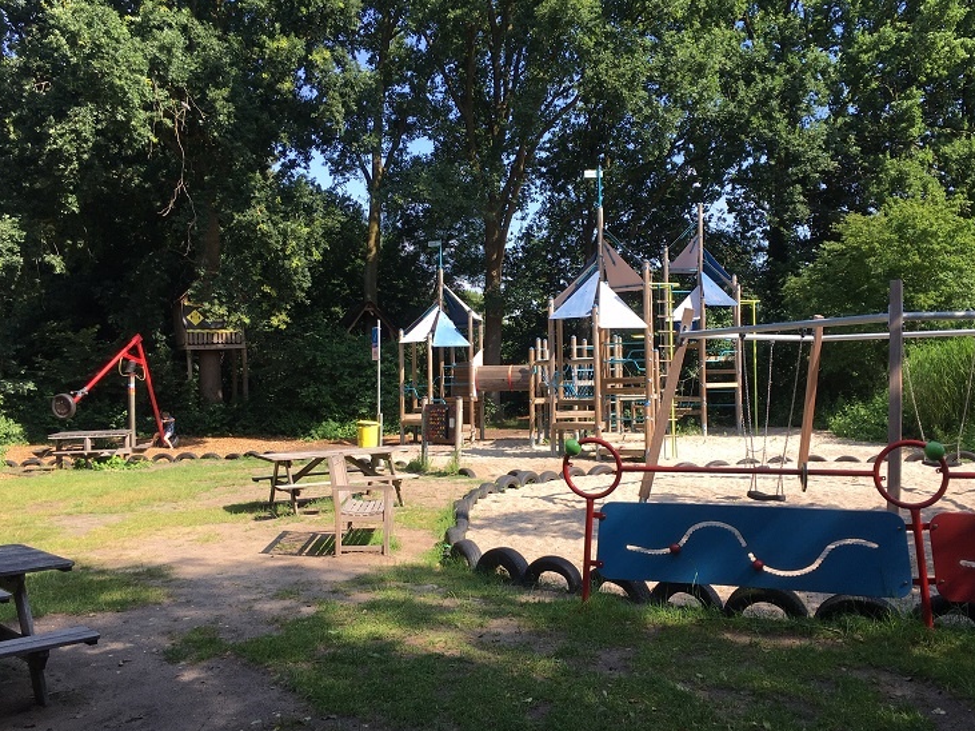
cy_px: 380
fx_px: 901
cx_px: 529
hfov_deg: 56.7
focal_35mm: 32
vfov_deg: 44.1
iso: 25
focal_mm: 4.15
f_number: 2.2
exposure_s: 1/574
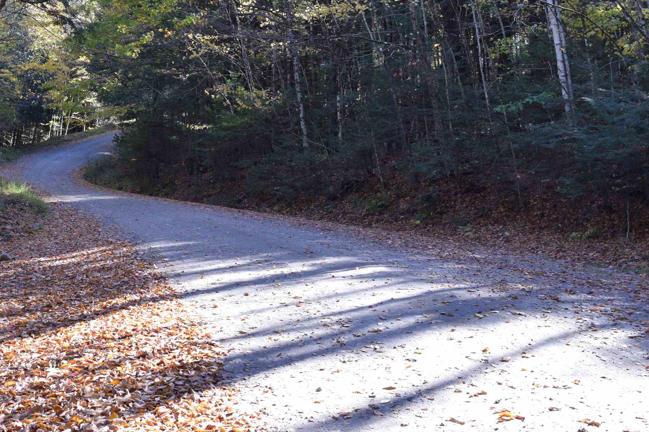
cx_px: 183
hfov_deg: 42.6
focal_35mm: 45
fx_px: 811
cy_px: 140
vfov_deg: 29.6
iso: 400
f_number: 6.3
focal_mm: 20
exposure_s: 1/160
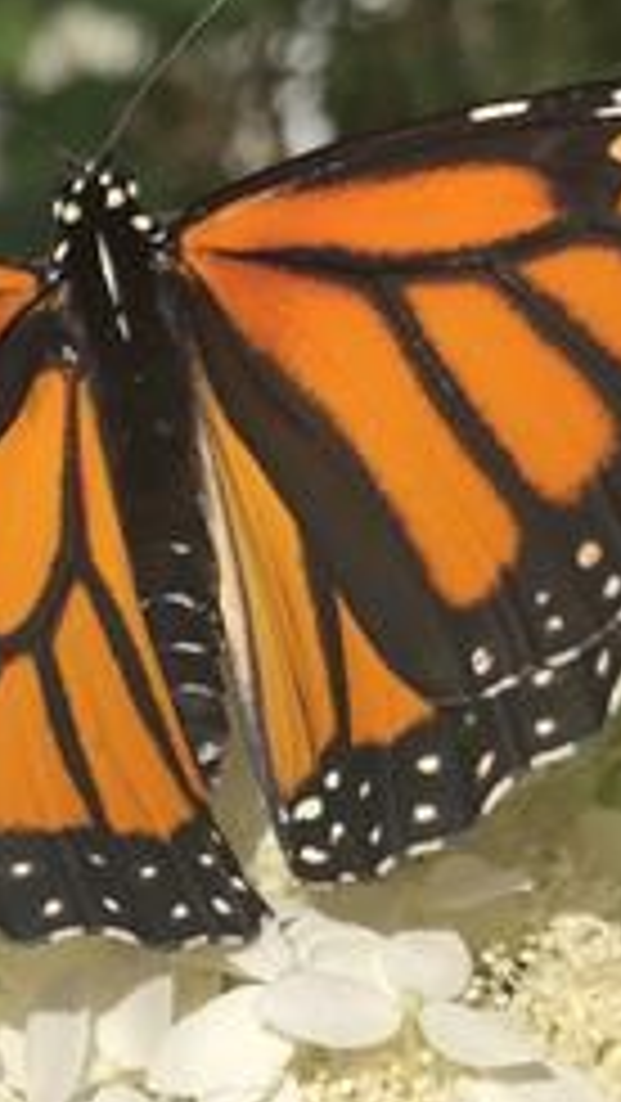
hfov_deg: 13.7
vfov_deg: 25.9
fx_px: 2369
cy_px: 796
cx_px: -418
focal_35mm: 81
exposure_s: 1/2404
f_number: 1.8
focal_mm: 3.99
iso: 20
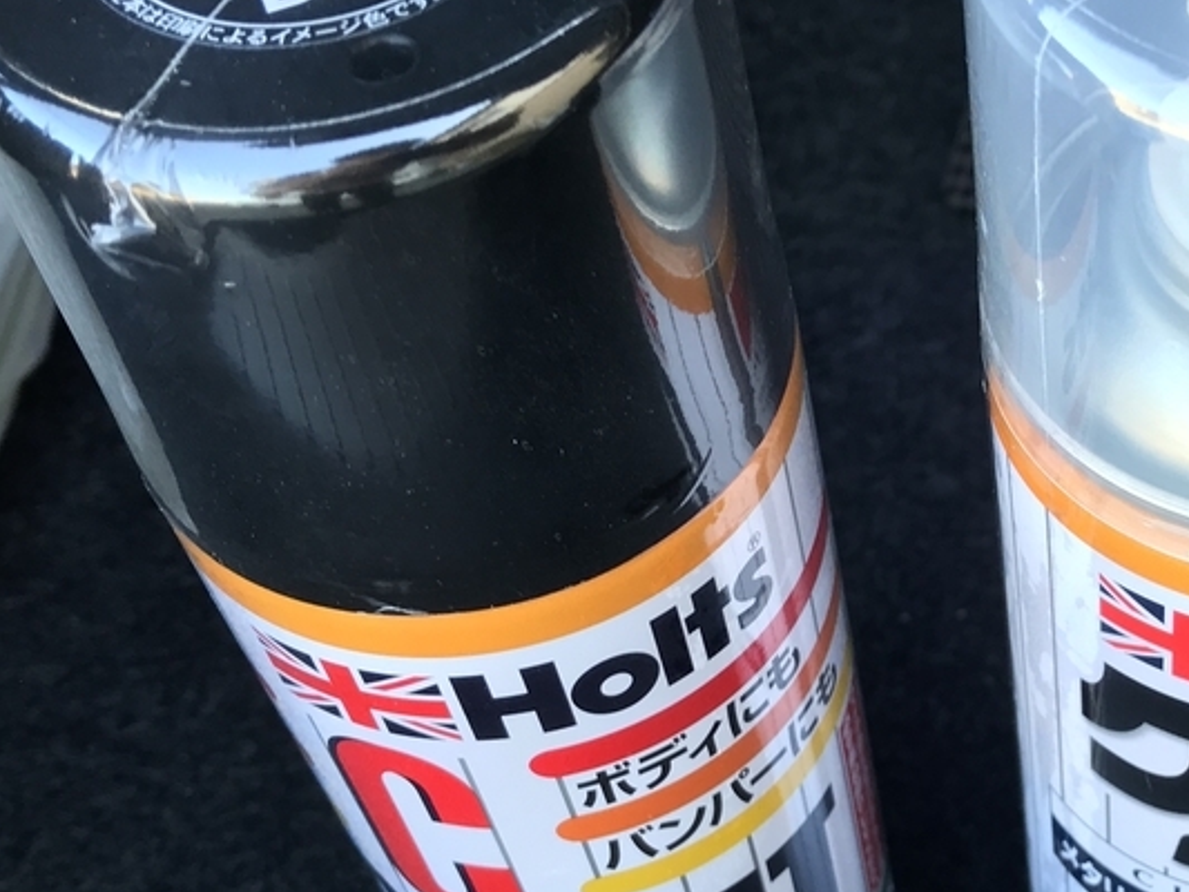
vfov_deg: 23.1
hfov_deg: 29.6
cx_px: 1044
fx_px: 2164
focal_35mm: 63
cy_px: 636
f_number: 1.8
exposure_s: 1/60
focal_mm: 3.99
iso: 32
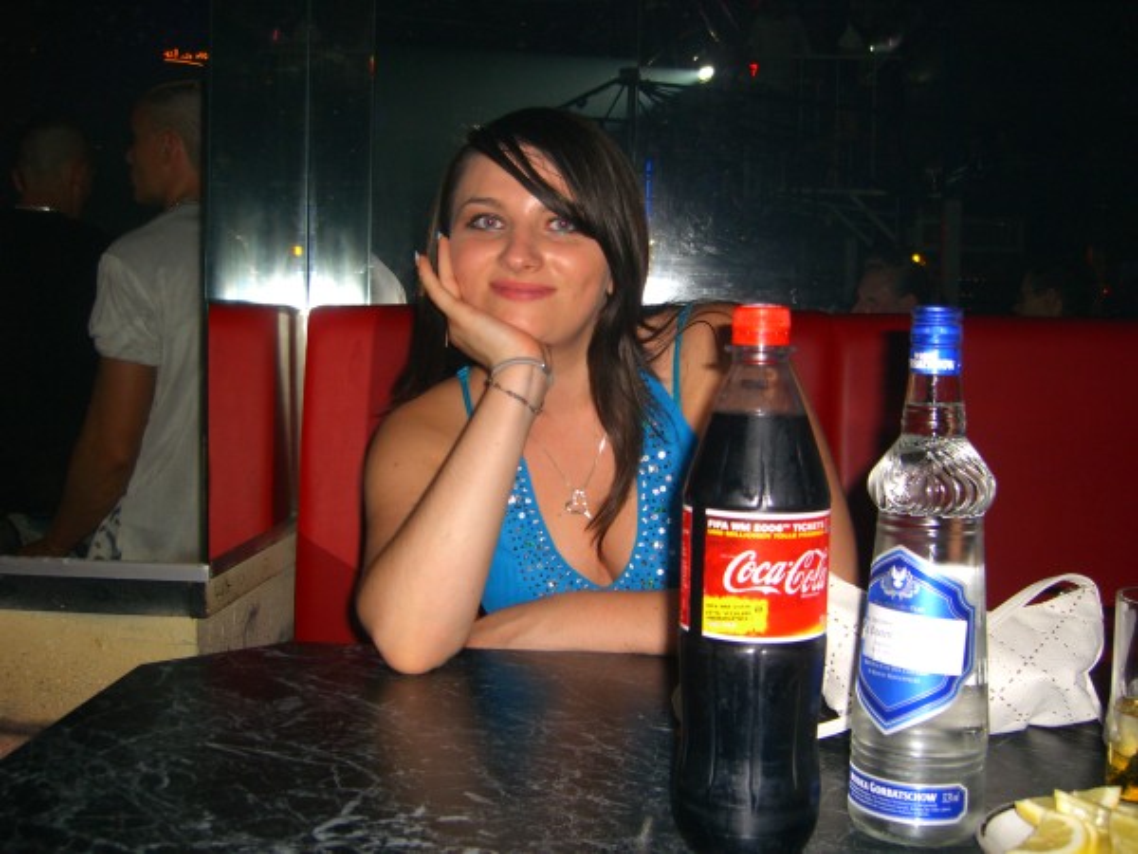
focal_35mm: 38
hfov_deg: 49.0
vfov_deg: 37.7
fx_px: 1249
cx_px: 569
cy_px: 427
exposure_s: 1/60
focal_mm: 7.9
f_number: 2.8
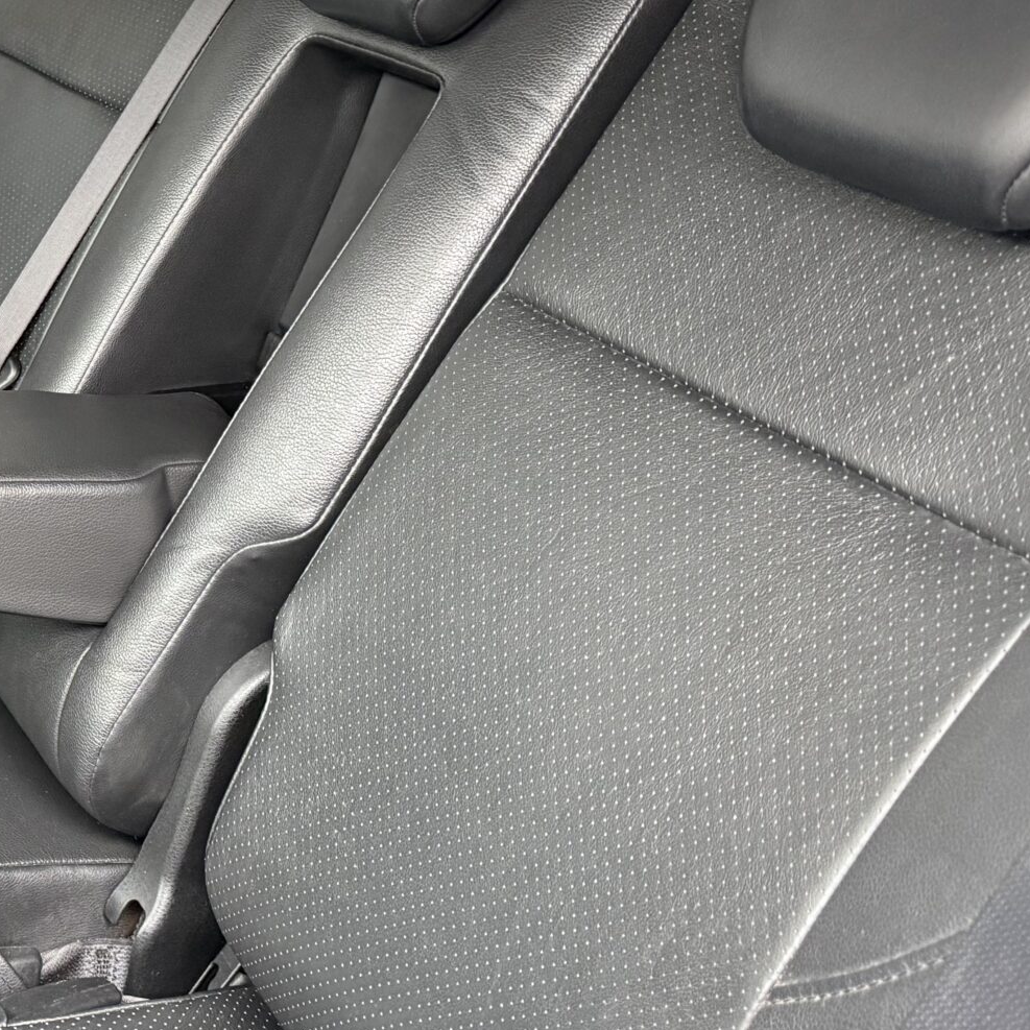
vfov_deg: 31.0
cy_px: 401
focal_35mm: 55
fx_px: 1852
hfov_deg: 28.4
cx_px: -94
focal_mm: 6.76
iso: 800
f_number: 1.78
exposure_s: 1/55
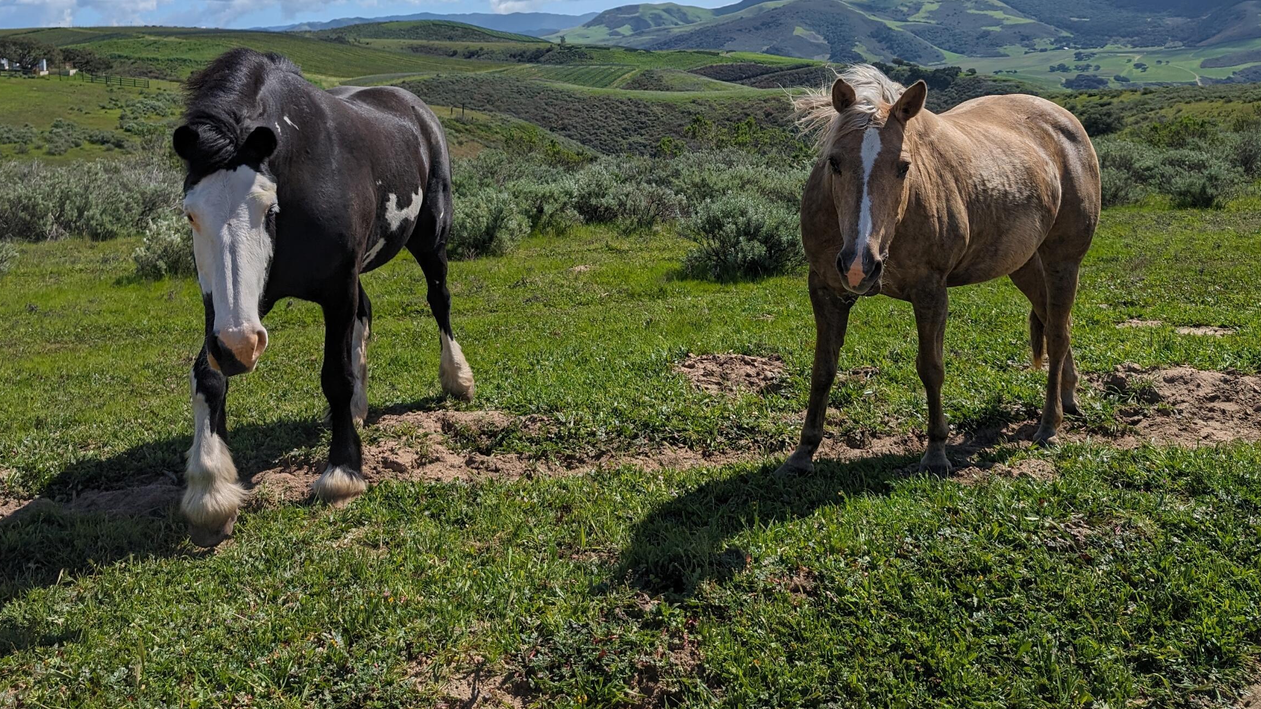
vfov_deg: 33.5
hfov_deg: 57.9
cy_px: 127
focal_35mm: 34
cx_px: 567
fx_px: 1137
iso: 19
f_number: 1.68
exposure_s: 1/2299
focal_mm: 6.9
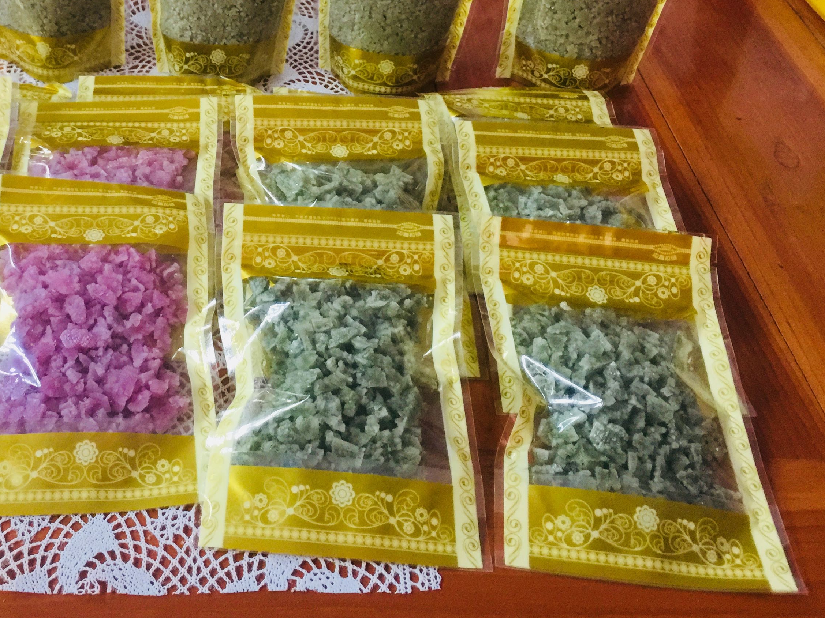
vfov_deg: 33.9
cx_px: 243
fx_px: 1001
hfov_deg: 43.8
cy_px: 181
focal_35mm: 42
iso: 125
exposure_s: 1/10
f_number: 2.2
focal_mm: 4.15
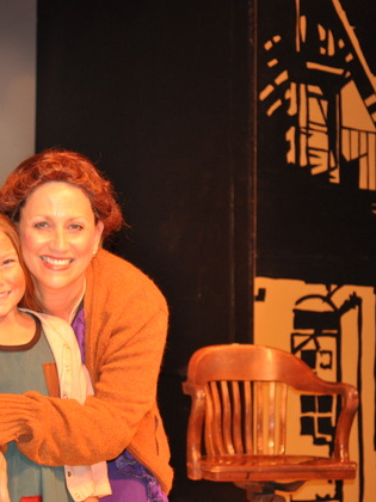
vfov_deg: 16.3
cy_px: 253
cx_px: 110
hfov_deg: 12.2
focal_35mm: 121
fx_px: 1749
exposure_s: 1/60
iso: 800
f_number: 5.6
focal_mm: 55
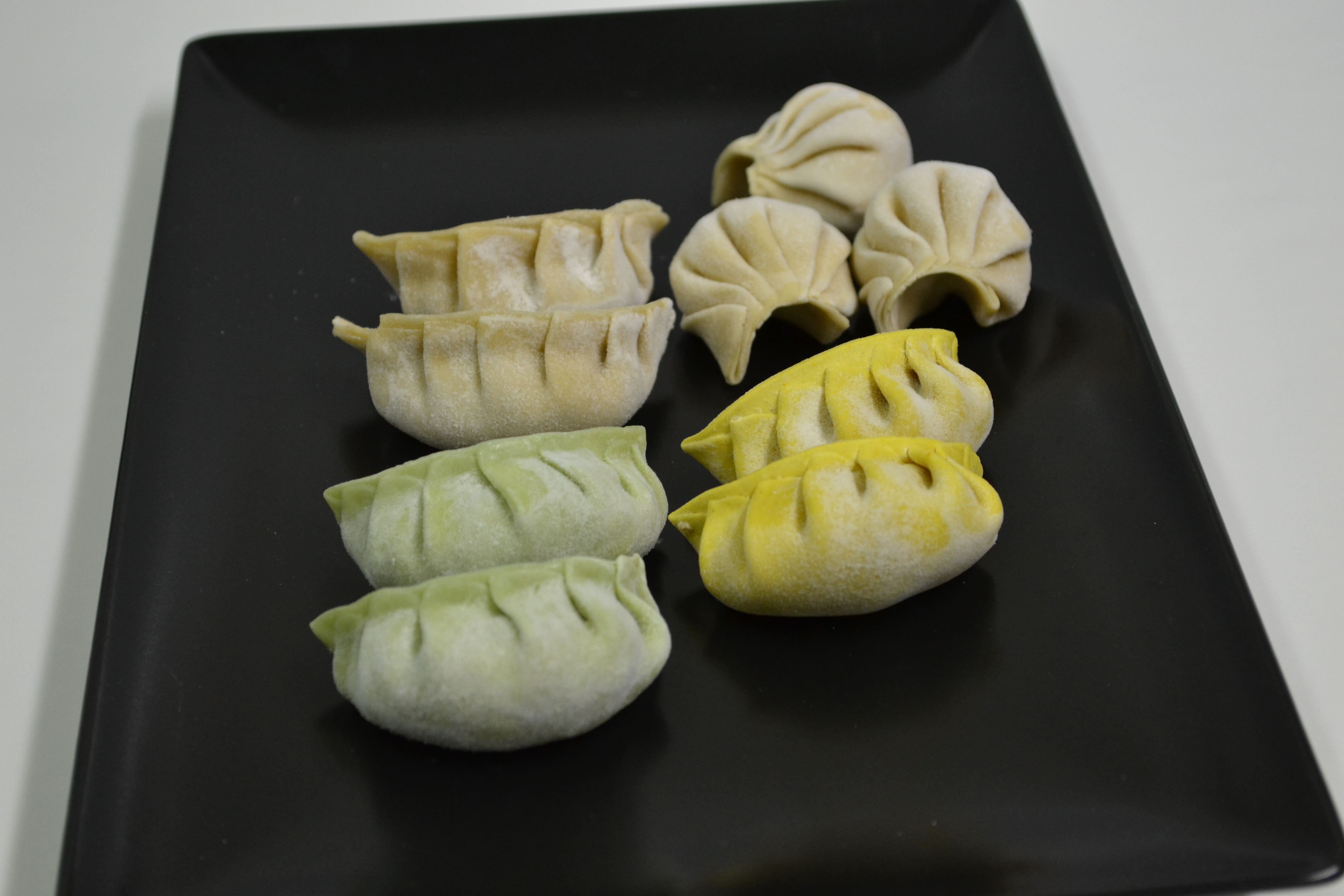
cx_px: 672
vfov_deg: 18.9
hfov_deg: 28.1
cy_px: 448
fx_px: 2688
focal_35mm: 72
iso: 800
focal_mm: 48
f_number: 5.3
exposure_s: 1/60
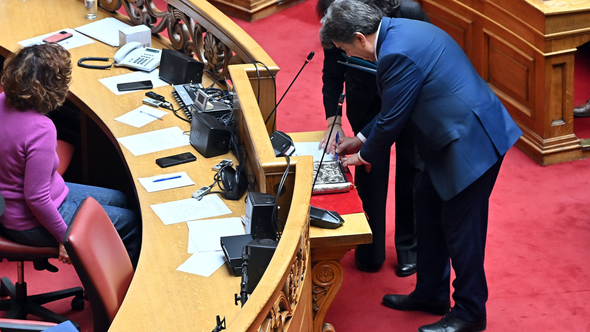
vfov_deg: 6.4
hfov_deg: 11.4
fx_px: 2957
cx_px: 295
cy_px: 142
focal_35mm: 189
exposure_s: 1/250
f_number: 4.5
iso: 1600
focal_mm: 120
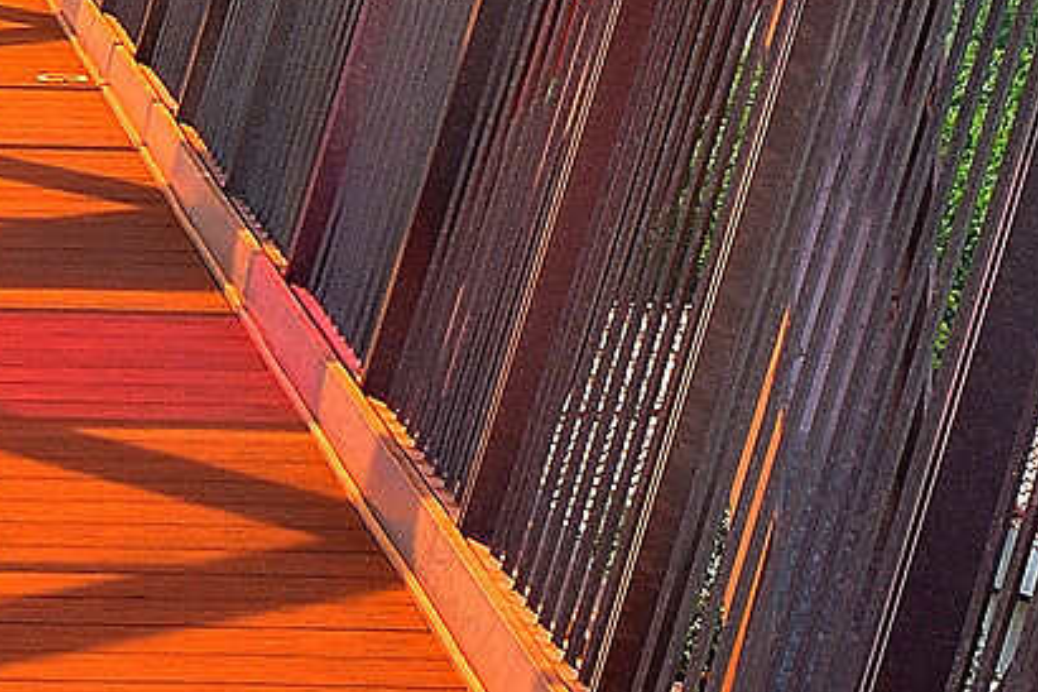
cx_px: -179
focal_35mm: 210
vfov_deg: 6.4
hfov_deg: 9.7
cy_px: -540
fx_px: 6055
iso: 200
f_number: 9
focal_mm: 24
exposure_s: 1/50
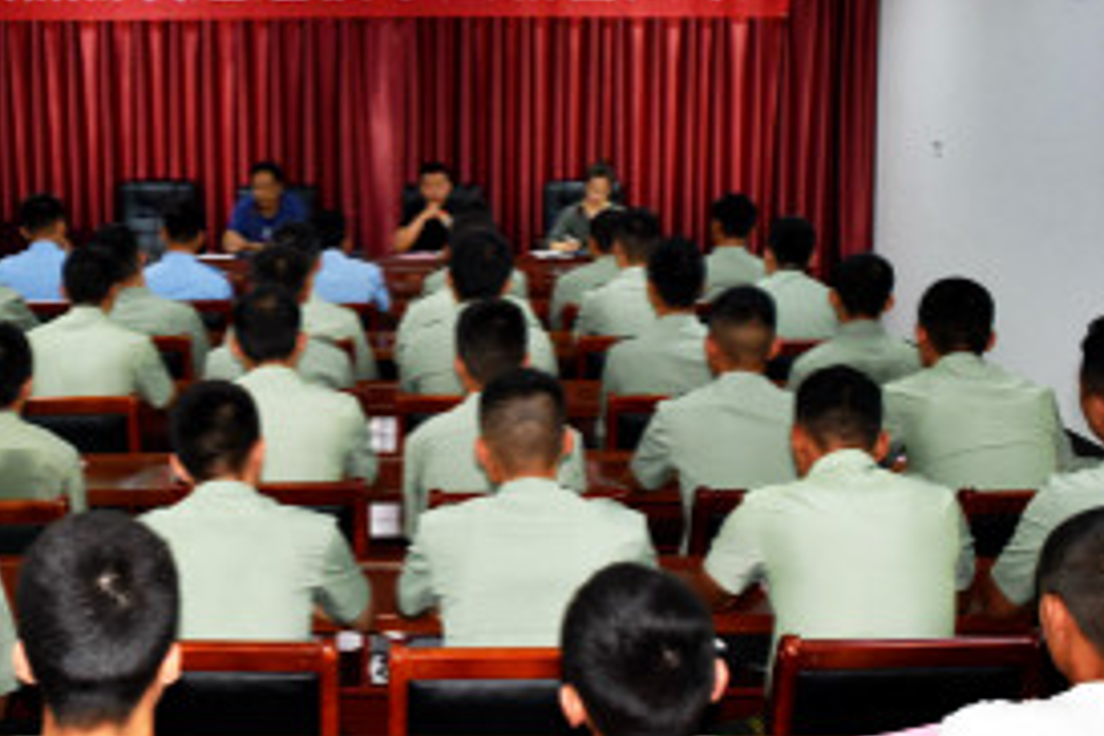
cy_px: 309
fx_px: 1742
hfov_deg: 34.7
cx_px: 328
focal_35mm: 57
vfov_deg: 23.8
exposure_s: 1/60
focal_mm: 23
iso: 1000
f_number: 3.8
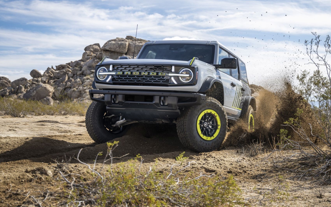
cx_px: 192
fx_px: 550
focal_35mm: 61
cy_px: 92
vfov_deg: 21.3
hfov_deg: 33.4
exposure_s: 1/400
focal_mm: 51
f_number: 4
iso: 100
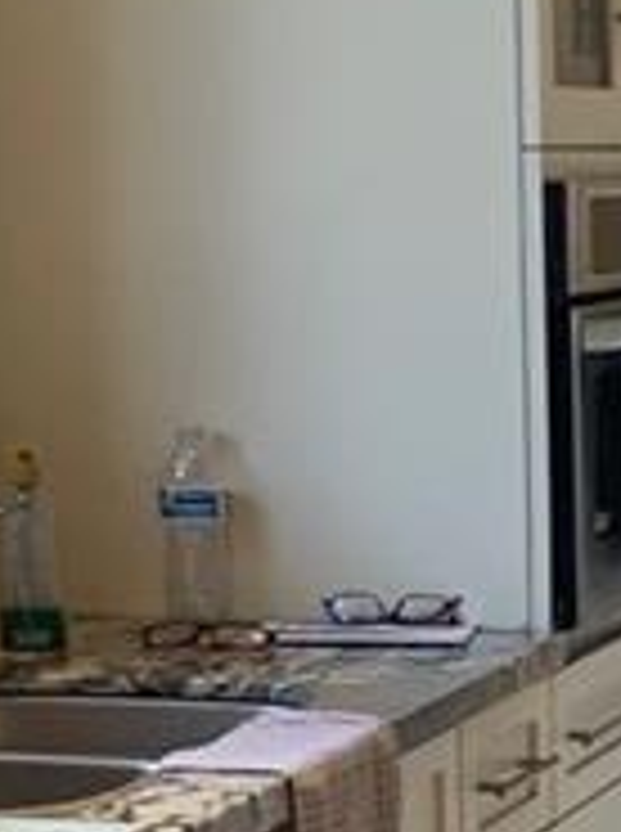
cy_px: 1124
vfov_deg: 11.4
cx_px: 1071
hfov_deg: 8.5
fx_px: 4056
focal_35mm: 169
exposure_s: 1/60
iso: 80
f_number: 1.8
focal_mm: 4.25
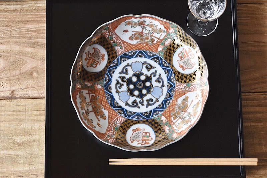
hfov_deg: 24.6
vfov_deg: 16.5
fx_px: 612
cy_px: 89
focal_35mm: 82
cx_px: 134
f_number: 5.6
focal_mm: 55
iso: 800
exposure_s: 1/10
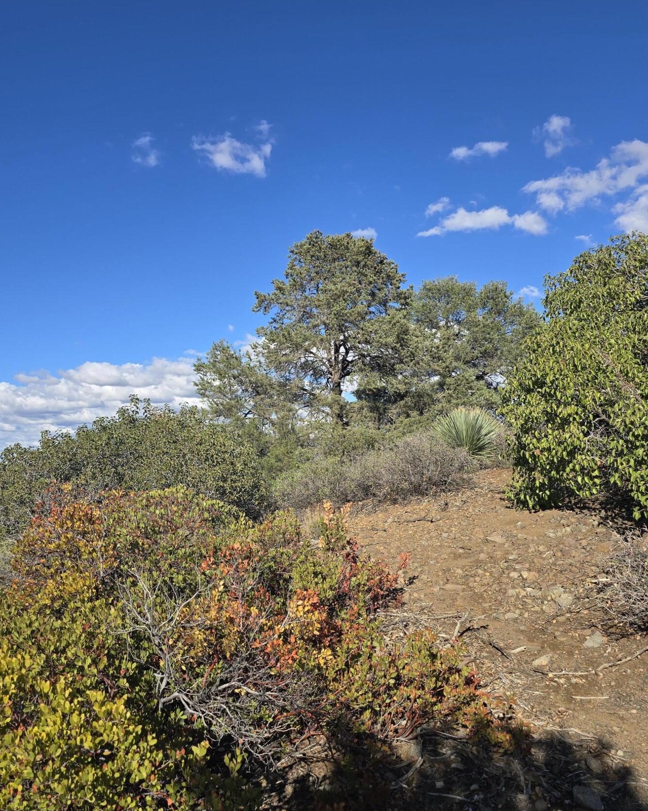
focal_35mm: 27
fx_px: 647
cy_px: 445
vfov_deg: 63.9
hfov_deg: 53.2
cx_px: 317
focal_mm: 6.3
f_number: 1.7
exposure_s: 1/773
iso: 12
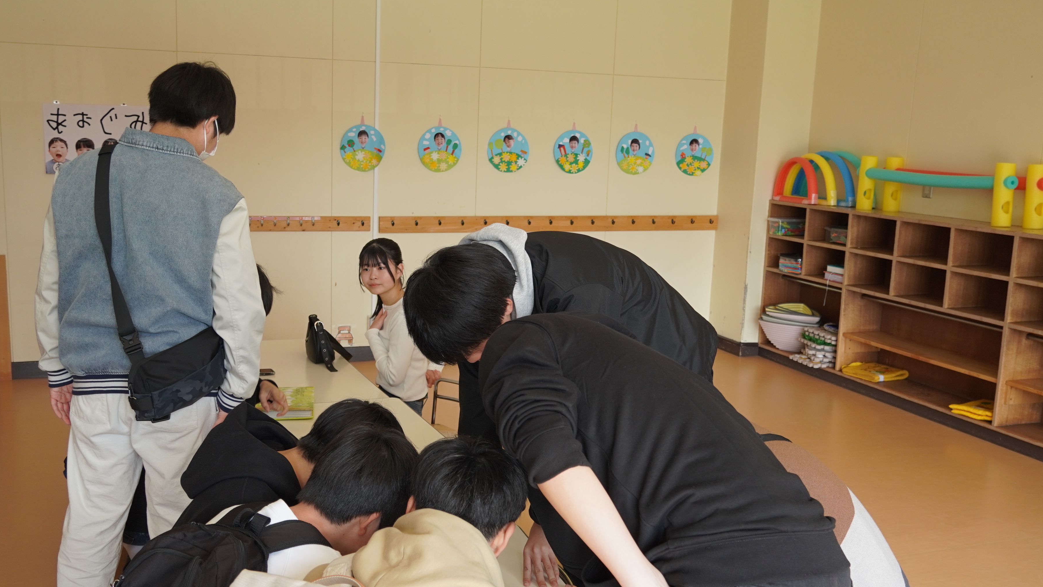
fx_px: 1023
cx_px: 487
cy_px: 321
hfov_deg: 54.0
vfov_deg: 32.0
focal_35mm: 37
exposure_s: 1/160
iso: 320
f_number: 4
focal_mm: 20
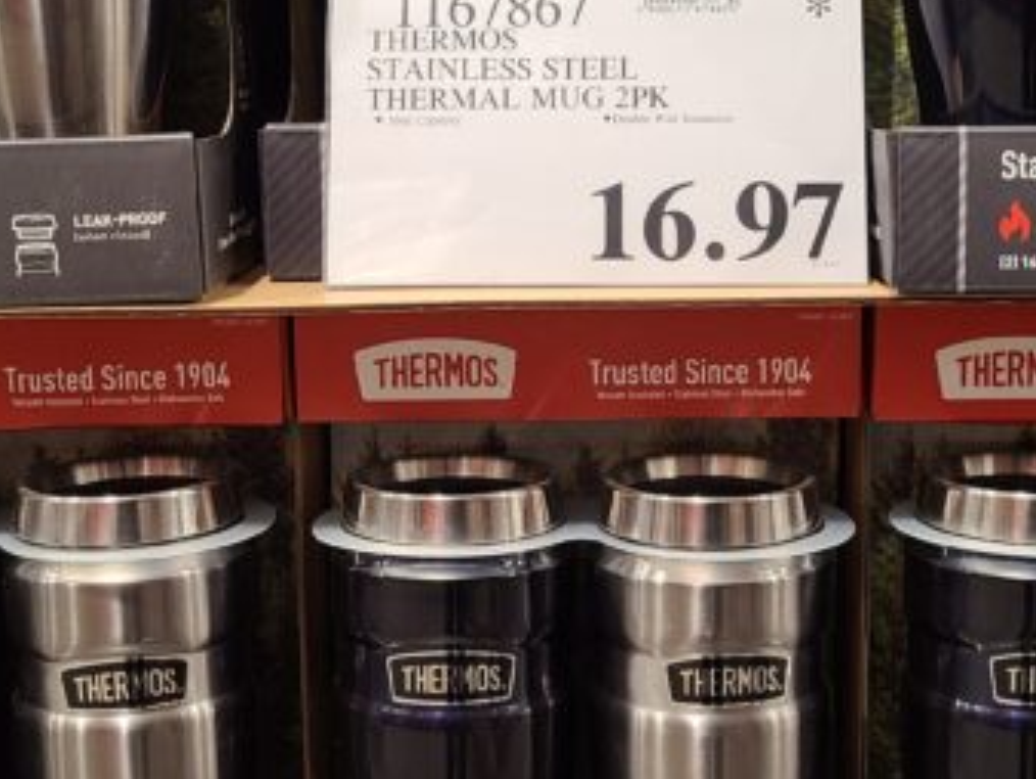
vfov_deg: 24.8
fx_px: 1767
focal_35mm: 59
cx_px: 619
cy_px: 319
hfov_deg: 32.6
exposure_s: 1/60
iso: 200
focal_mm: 5.4
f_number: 1.8
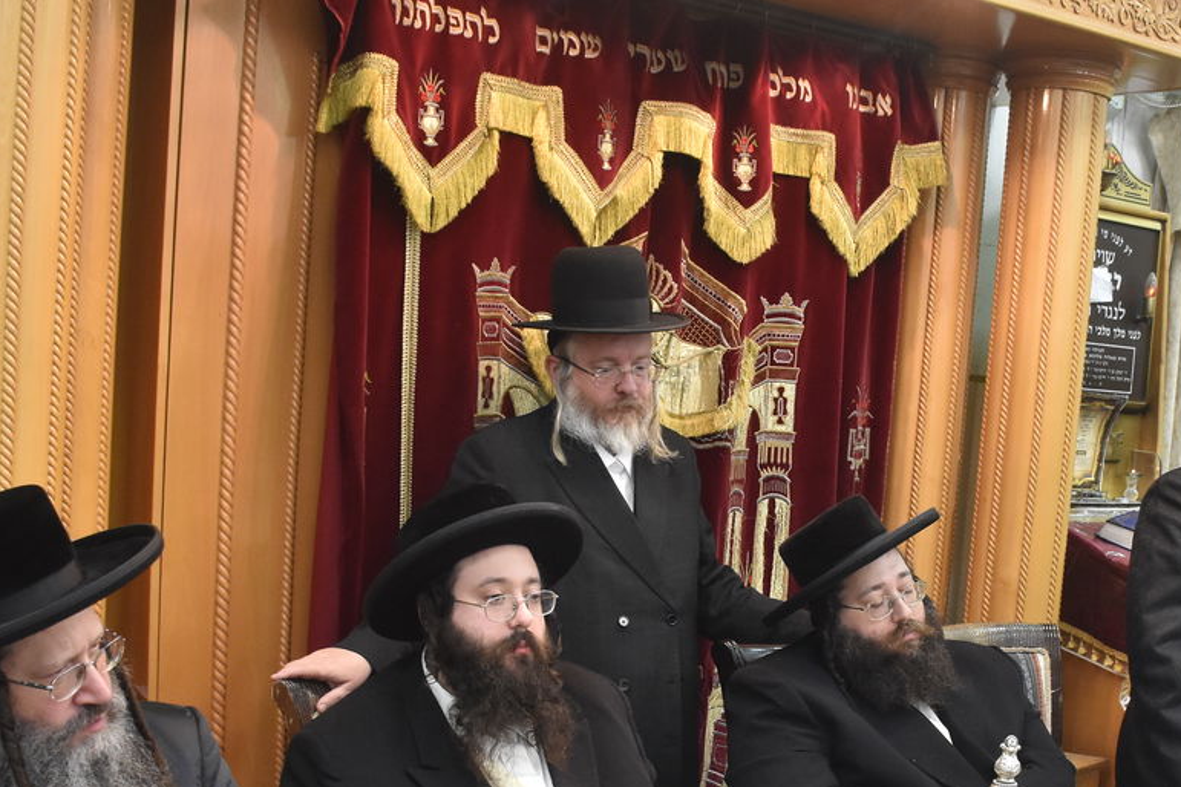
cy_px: 567
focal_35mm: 49
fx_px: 1607
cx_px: 777
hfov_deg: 39.9
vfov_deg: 27.2
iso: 2000
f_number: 5.6
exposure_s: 1/100
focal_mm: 18
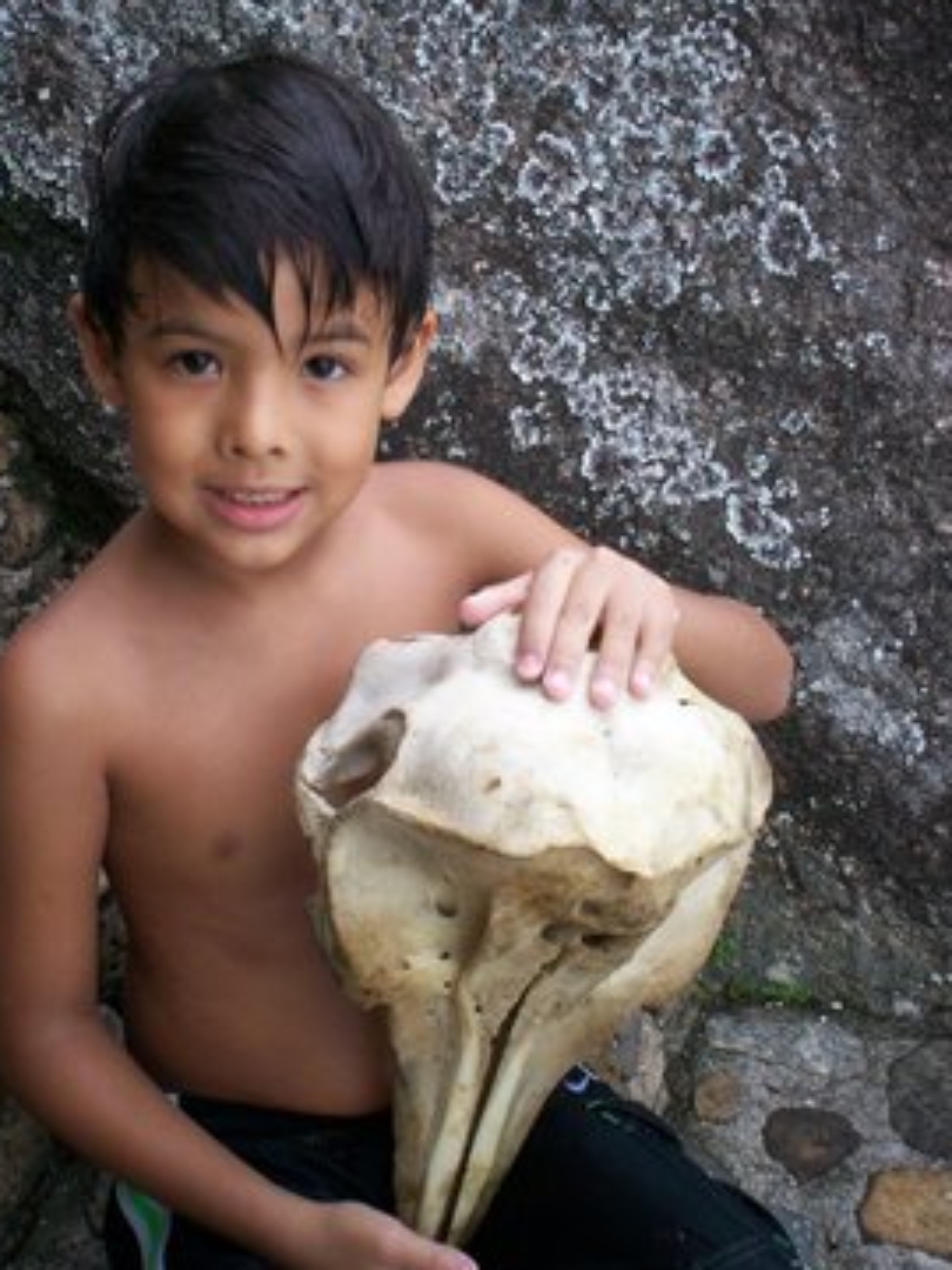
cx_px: 374
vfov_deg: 39.6
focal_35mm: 48
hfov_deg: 30.2
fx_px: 1760
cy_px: 575
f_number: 4.5
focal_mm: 6
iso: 100
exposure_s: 1/124
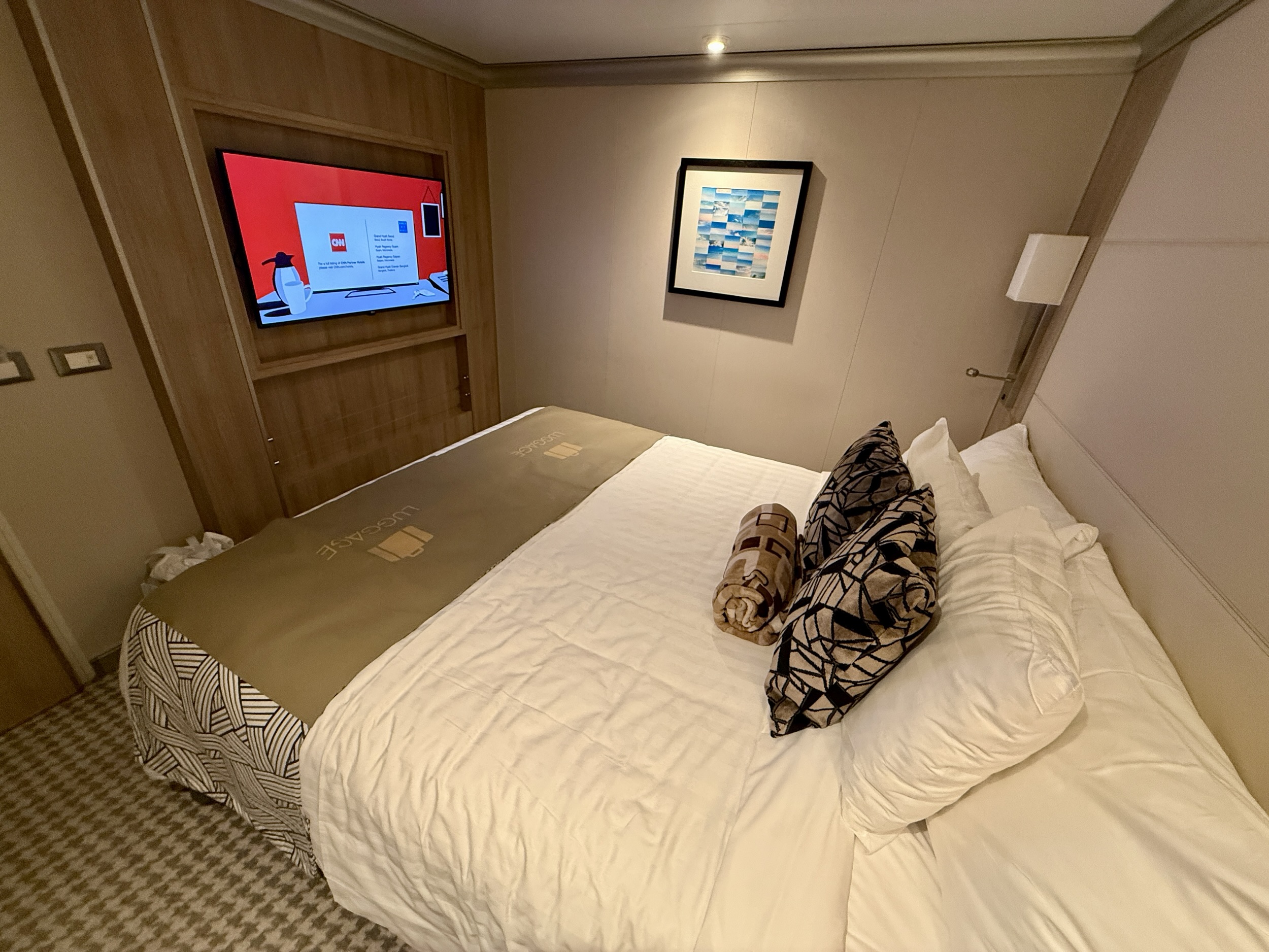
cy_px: 476
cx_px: 634
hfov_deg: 102.1
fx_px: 513
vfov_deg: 85.7
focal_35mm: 14
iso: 320
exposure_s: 1/60
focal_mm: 2.22
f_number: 2.2
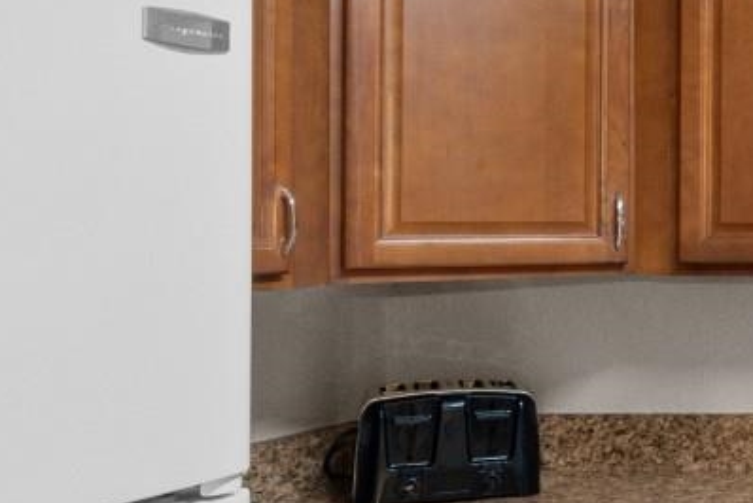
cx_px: 1313
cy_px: 214
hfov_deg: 22.1
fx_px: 1277
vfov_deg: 22.3
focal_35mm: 61
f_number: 4.5
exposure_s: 1/10
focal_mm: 10
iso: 100
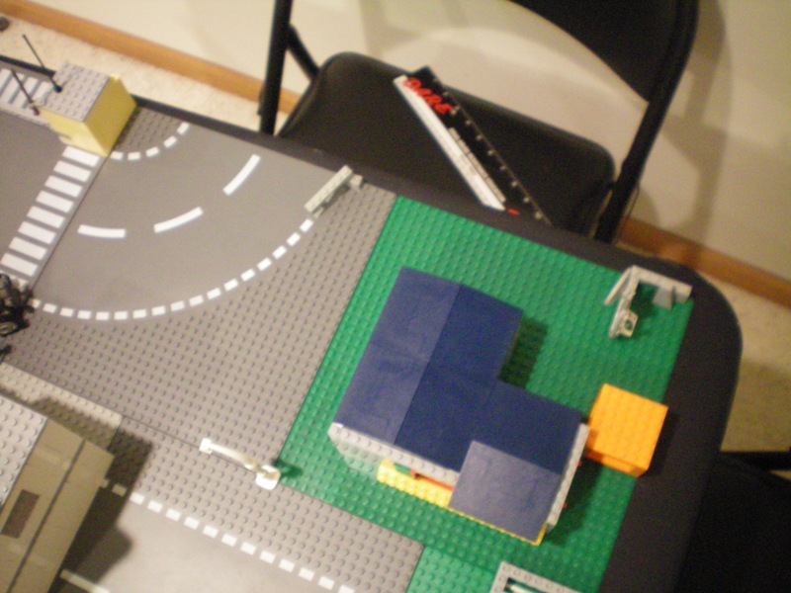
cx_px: 396
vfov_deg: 37.7
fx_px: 868
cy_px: 296
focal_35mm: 38
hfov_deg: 49.0
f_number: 3.1
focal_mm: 6.3
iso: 400
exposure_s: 1/10
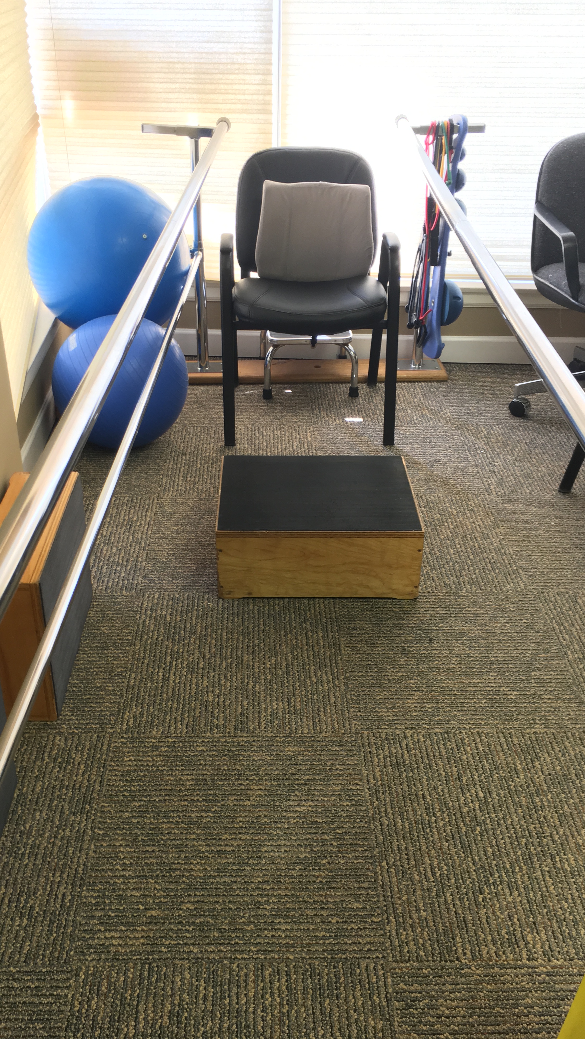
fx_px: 883
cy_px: 514
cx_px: 269
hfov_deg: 36.7
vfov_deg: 61.0
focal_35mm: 32
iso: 40
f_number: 2.2
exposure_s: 1/30
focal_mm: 4.15
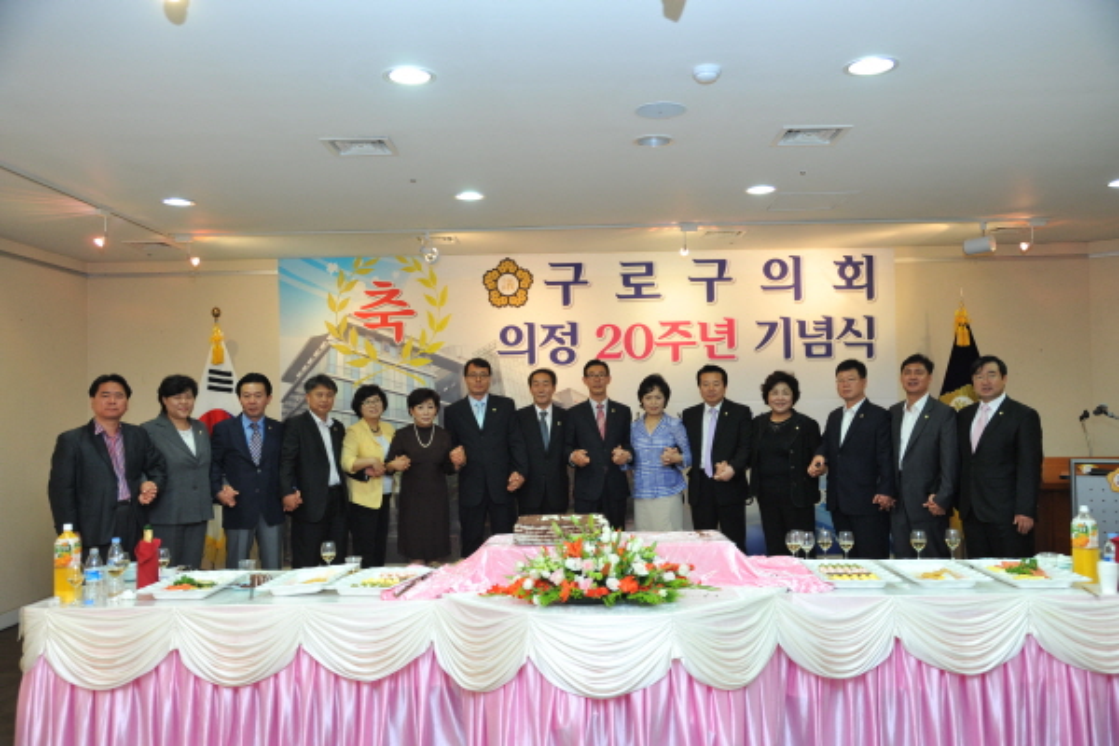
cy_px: 373
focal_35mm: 31
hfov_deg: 60.3
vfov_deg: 42.3
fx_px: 964
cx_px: 560
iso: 1250
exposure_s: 1/125
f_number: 4
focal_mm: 31
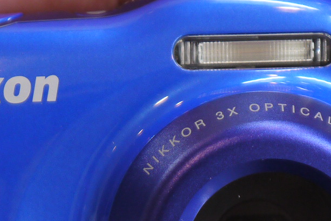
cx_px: 199
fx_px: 1976
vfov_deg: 6.4
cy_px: 260
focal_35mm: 215
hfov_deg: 9.6
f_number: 5
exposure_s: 1/50
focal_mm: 31
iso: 400
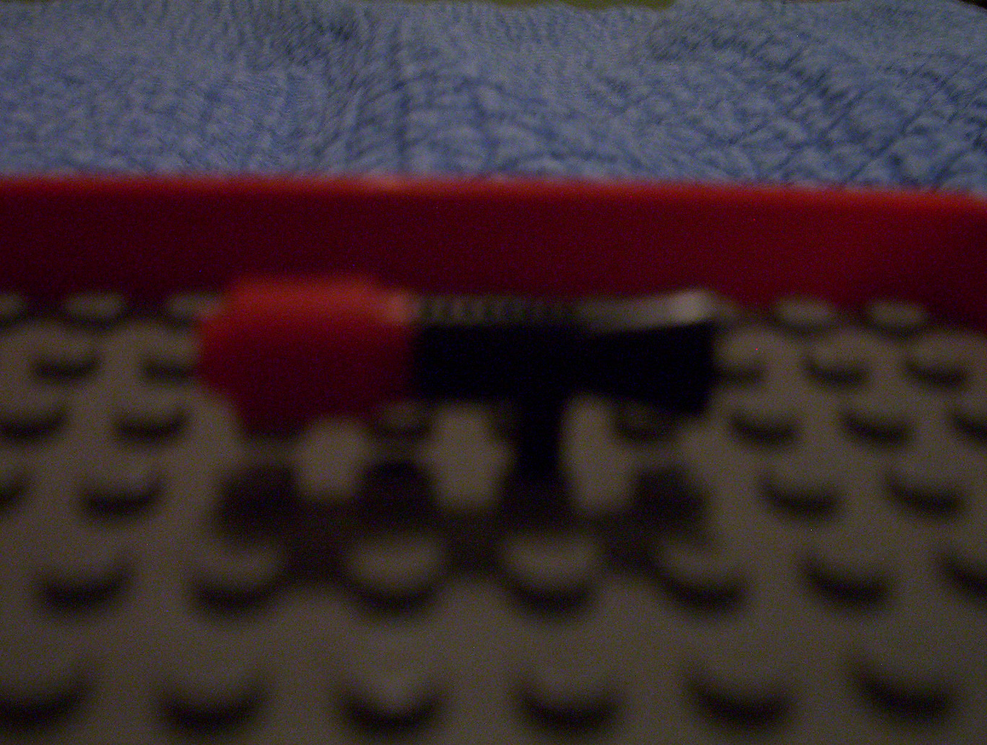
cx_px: 494
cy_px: 372
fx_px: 1229
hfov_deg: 43.8
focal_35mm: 43
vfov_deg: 33.7
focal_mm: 5.77
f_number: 2.73
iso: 200
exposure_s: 1/8
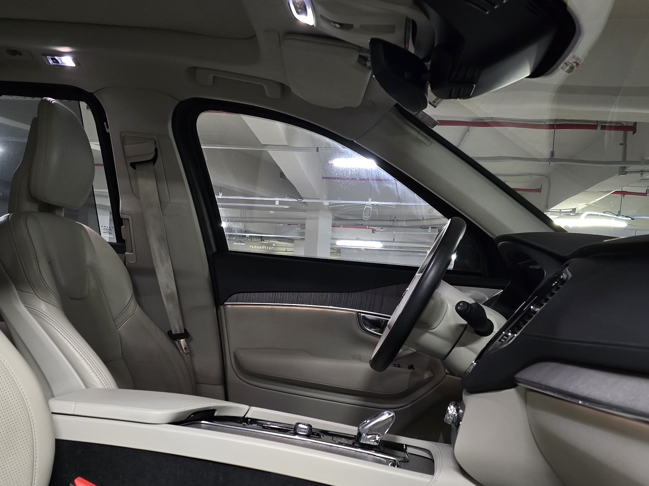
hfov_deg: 48.9
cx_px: 284
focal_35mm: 38
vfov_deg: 37.2
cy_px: 333
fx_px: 712
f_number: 1.7
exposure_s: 1/60
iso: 1250
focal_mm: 6.3
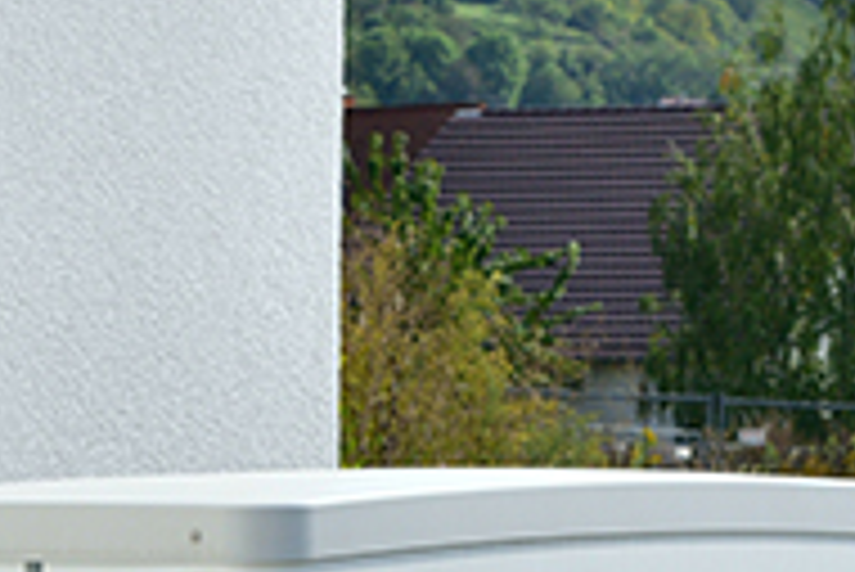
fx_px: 5680
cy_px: 804
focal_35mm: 239
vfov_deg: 5.7
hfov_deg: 8.6
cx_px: 454
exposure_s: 1/400
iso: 400
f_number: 13
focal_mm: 65
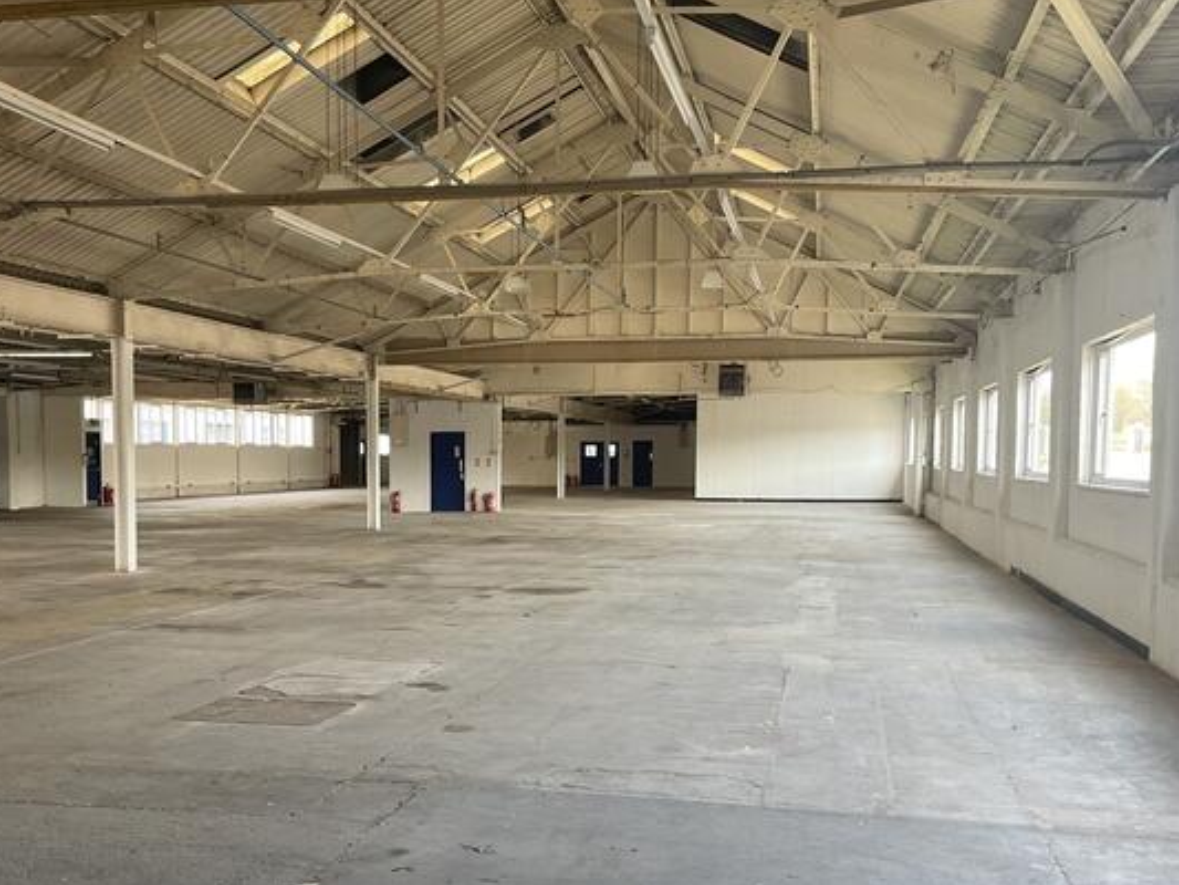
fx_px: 1329
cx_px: 551
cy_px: 551
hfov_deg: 47.8
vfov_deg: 36.6
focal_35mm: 39
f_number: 1.6
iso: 100
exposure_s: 1/121
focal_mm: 4.2
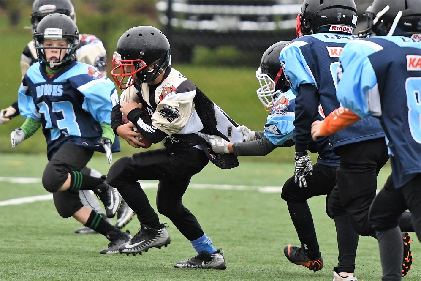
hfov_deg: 7.0
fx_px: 3421
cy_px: 140
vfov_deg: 4.7
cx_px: 210
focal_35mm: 292
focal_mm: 195
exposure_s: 1/1000
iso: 1250
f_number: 2.8
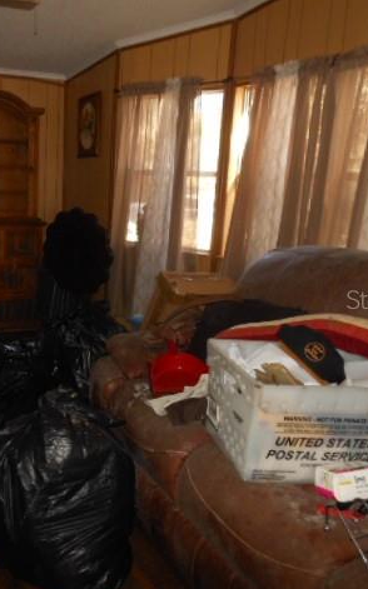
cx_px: 64
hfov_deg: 34.0
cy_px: 299
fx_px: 578
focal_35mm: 36
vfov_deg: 54.0
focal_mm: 4.5
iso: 200
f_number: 3.2
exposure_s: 1/25
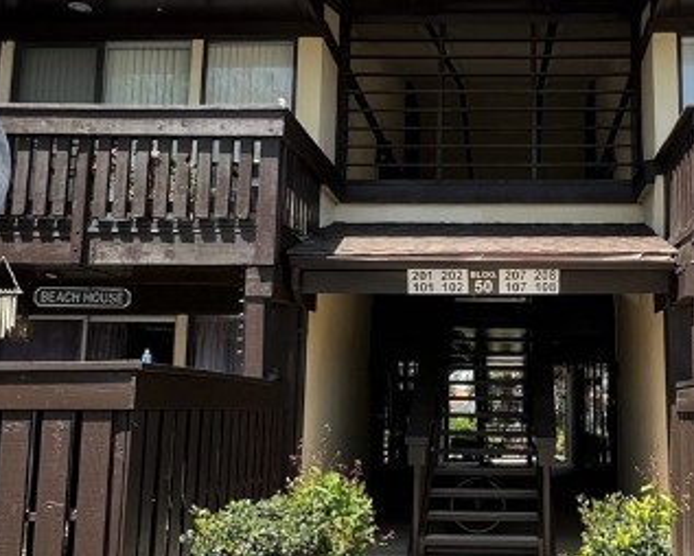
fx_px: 843
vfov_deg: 36.5
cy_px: 278
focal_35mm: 41
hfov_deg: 43.8
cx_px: 490
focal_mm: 1.57
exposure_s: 1/350
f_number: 1.8
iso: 32
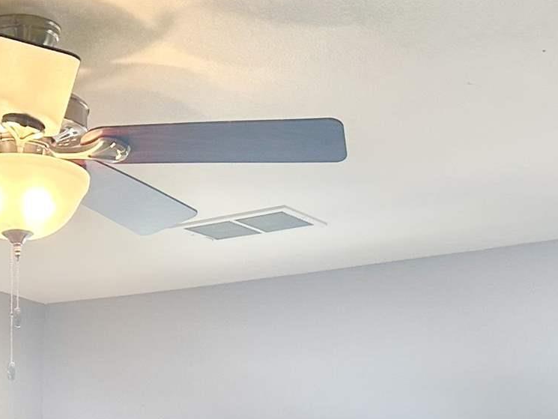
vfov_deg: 13.3
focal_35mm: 99
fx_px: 1596
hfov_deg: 19.6
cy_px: 774
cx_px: 104
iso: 100
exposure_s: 1/148
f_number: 1.78
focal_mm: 6.86
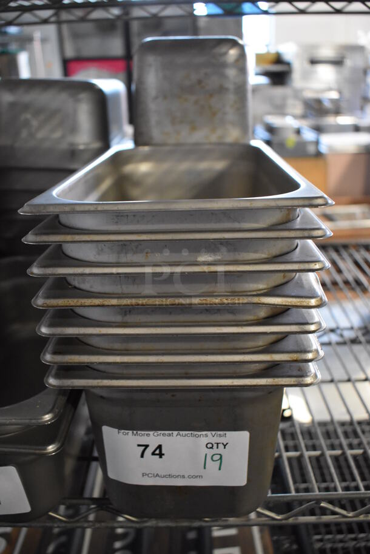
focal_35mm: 33
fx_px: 508
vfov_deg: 57.2
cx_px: 185
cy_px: 277
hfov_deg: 40.0
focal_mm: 22
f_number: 3.8
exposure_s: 1/125
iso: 3200
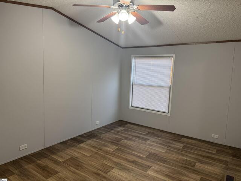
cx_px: 120
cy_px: 90
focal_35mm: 24
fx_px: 167
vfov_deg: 56.8
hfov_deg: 71.6
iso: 125
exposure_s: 1/60
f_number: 1.78
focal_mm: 6.76
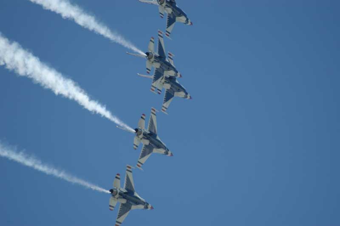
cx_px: 170
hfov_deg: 4.6
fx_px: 4246
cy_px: 113
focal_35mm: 450
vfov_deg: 3.0
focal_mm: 300
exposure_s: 1/1000
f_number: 5.6
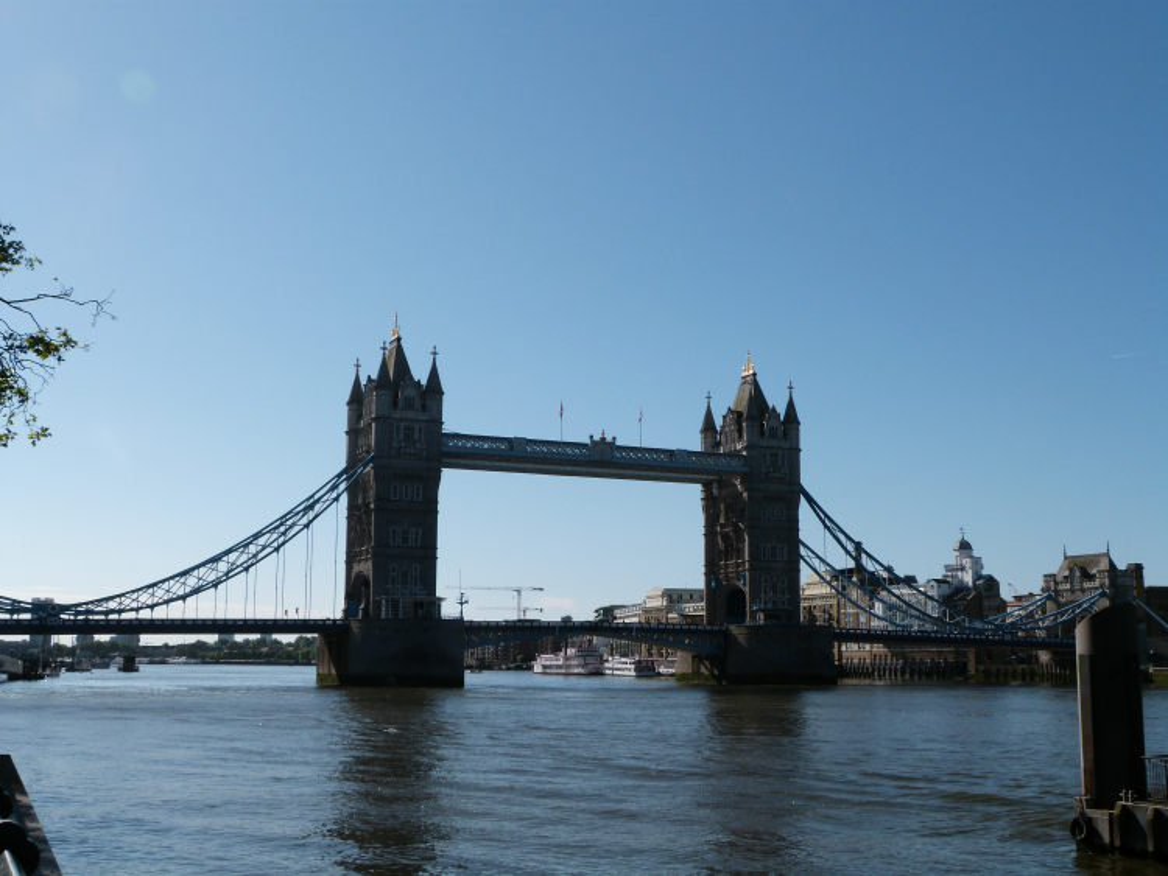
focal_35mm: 43
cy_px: 438
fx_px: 1451
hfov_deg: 43.8
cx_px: 584
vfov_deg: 33.6
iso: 100
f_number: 5.6
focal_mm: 7.6
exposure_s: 1/640
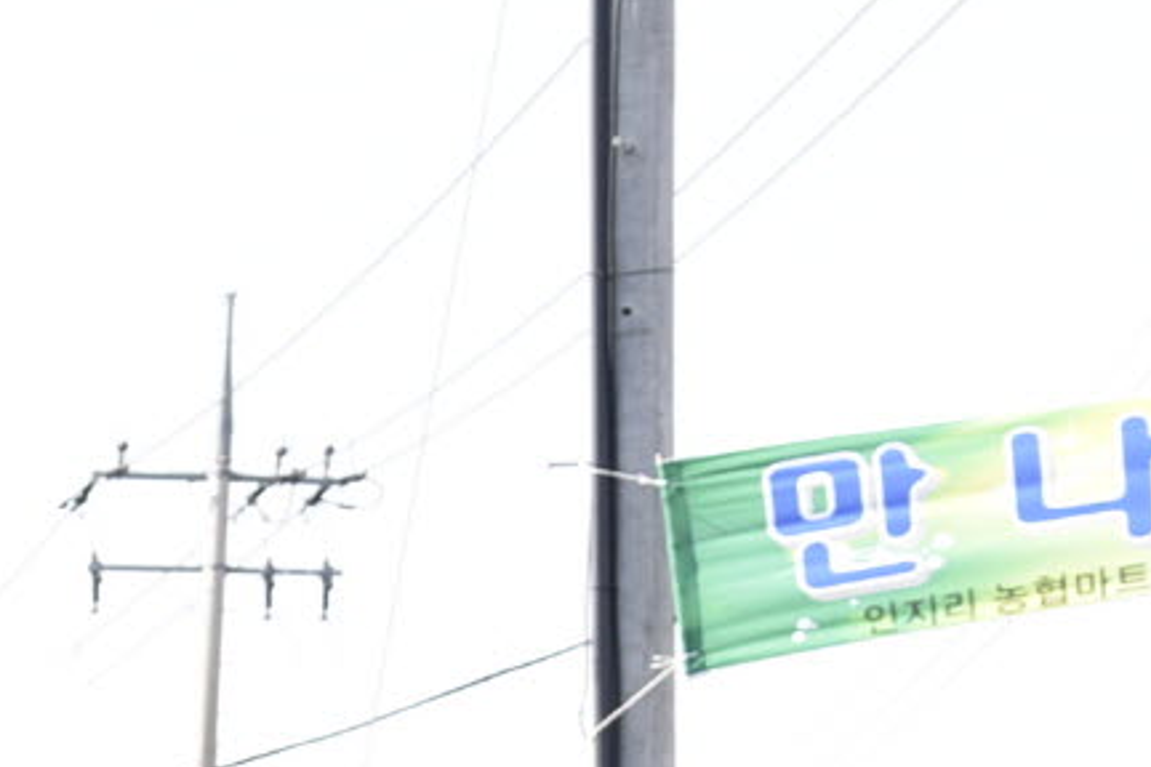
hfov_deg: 7.1
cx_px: -1340
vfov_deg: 4.9
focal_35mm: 278
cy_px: 1586
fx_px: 8888
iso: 160
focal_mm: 50
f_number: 5.6
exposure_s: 1/200
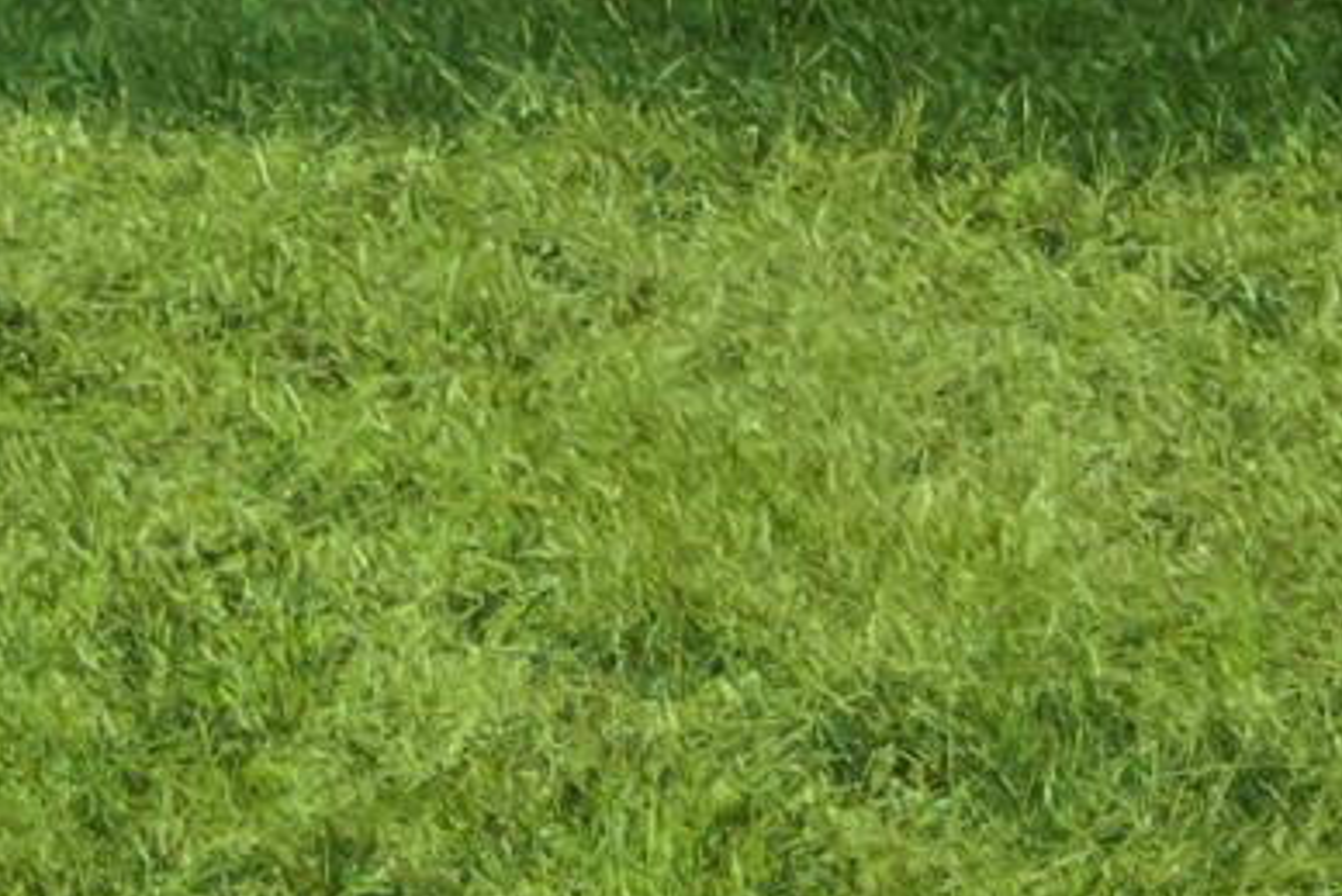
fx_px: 6483
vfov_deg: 7.4
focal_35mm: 174
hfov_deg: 10.1
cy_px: -1304
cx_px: -2041
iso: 100
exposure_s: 1/160
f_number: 9
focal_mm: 15
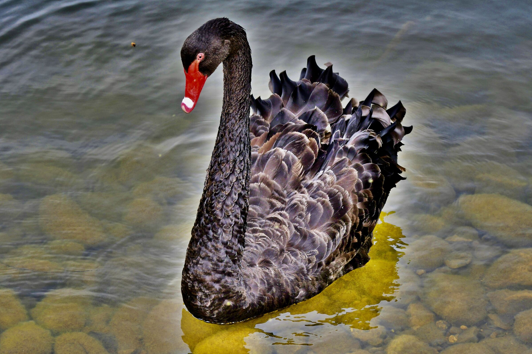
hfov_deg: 15.1
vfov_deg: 10.1
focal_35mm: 136
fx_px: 2010
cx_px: 267
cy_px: 177
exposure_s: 1/200
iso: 400
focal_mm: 90
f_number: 7.1
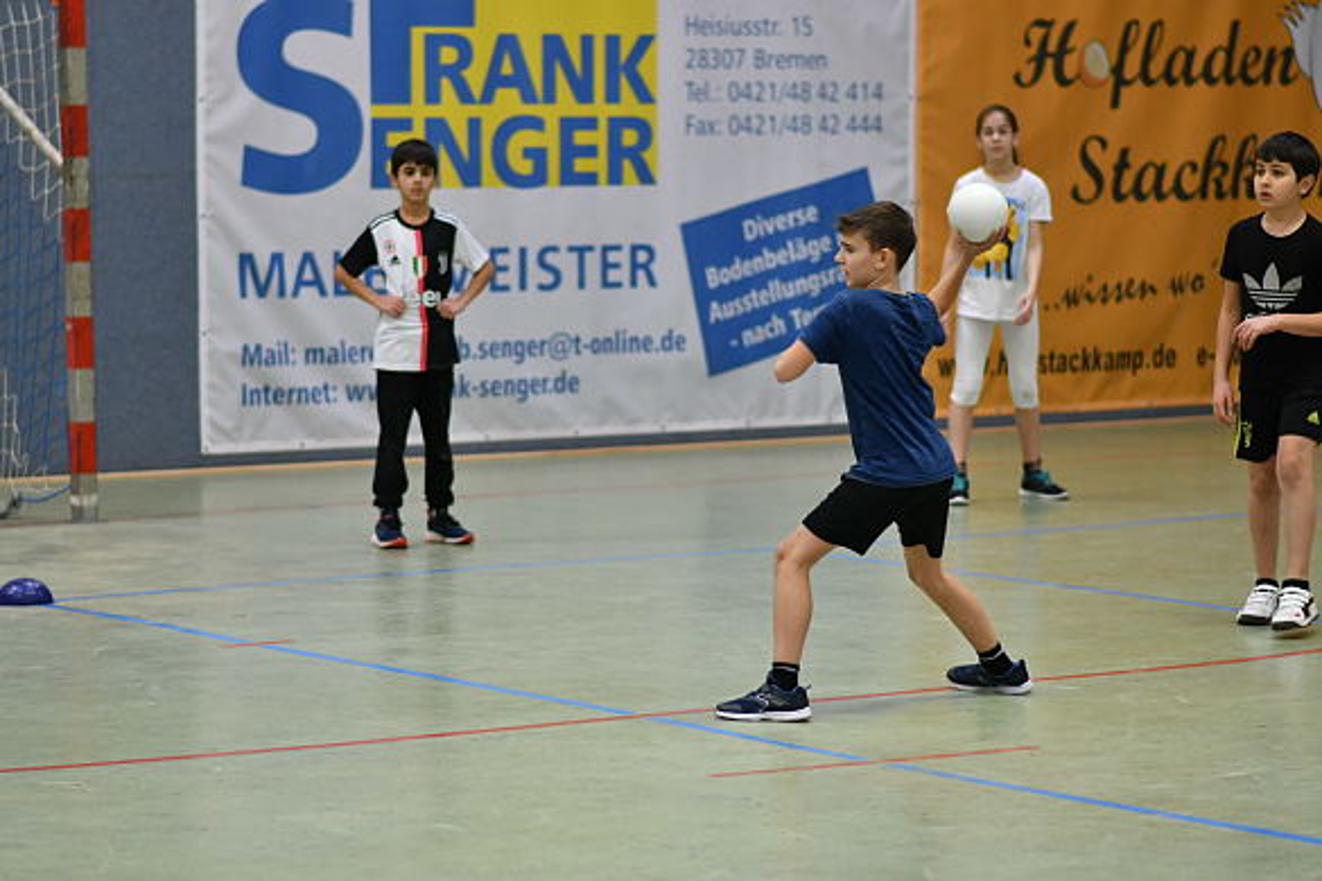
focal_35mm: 128
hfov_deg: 16.1
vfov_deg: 10.8
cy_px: 440
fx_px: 4682
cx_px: 661
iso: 800
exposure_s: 1/250
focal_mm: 85
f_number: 2
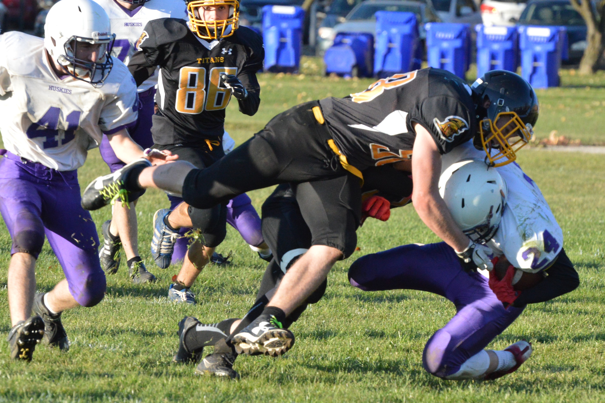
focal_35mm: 270
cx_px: 302
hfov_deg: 7.6
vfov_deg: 5.1
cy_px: 202
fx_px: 4537
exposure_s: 1/2000
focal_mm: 180
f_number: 7.1
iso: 1600
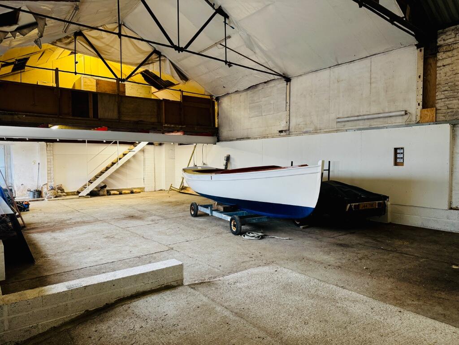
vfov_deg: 56.8
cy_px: 172
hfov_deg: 71.6
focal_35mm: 24
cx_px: 230
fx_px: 318
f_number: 1.78
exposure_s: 1/50
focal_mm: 6.76
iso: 250
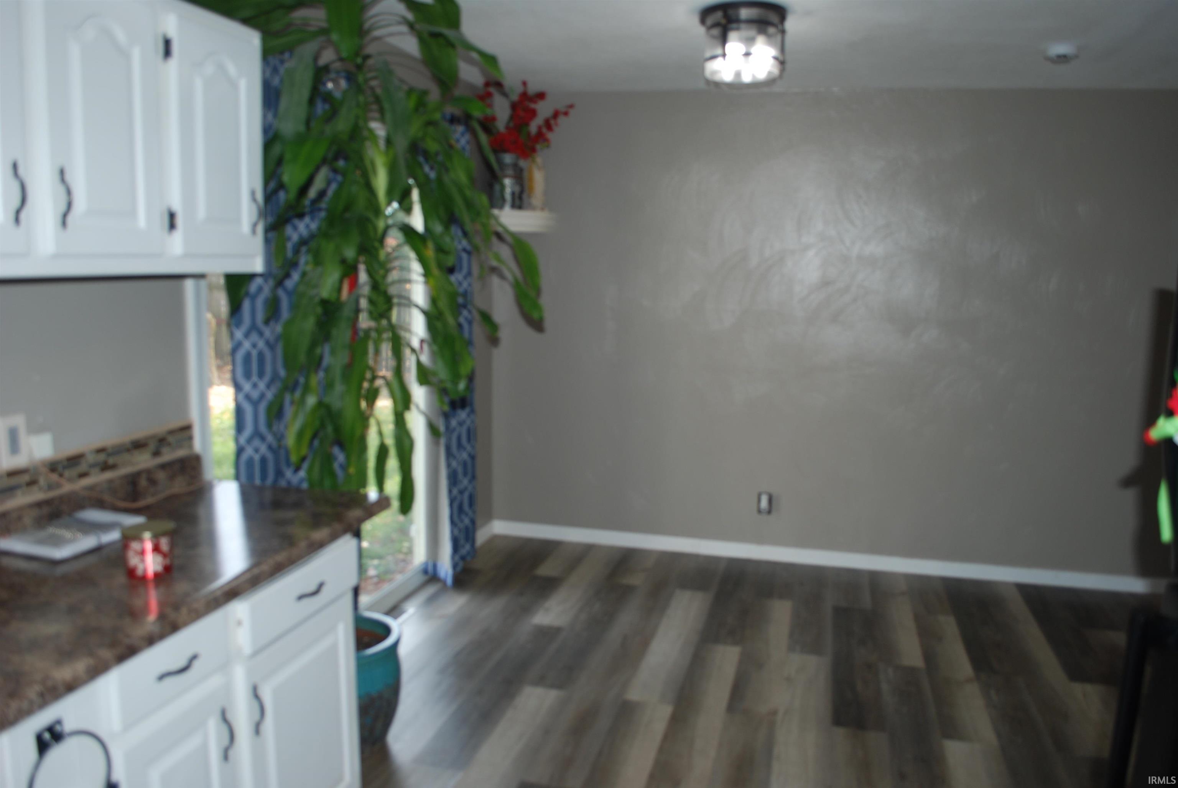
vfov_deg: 48.0
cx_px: 589
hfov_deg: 67.3
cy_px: 394
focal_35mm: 27
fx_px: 884
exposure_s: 1/60
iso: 100
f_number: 3.5
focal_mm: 18
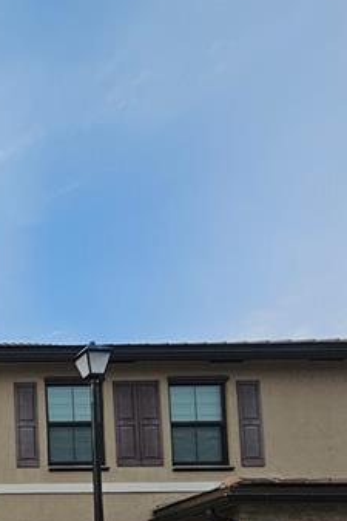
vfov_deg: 34.2
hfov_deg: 20.5
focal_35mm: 48
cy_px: 604
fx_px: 695
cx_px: -264
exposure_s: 1/1864
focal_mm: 2.2
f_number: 2.2
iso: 50
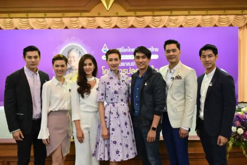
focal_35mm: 35
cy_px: 82
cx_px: 124
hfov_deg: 54.4
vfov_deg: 37.9
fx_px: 240
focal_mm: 35
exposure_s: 1/80
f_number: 2.5
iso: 2000
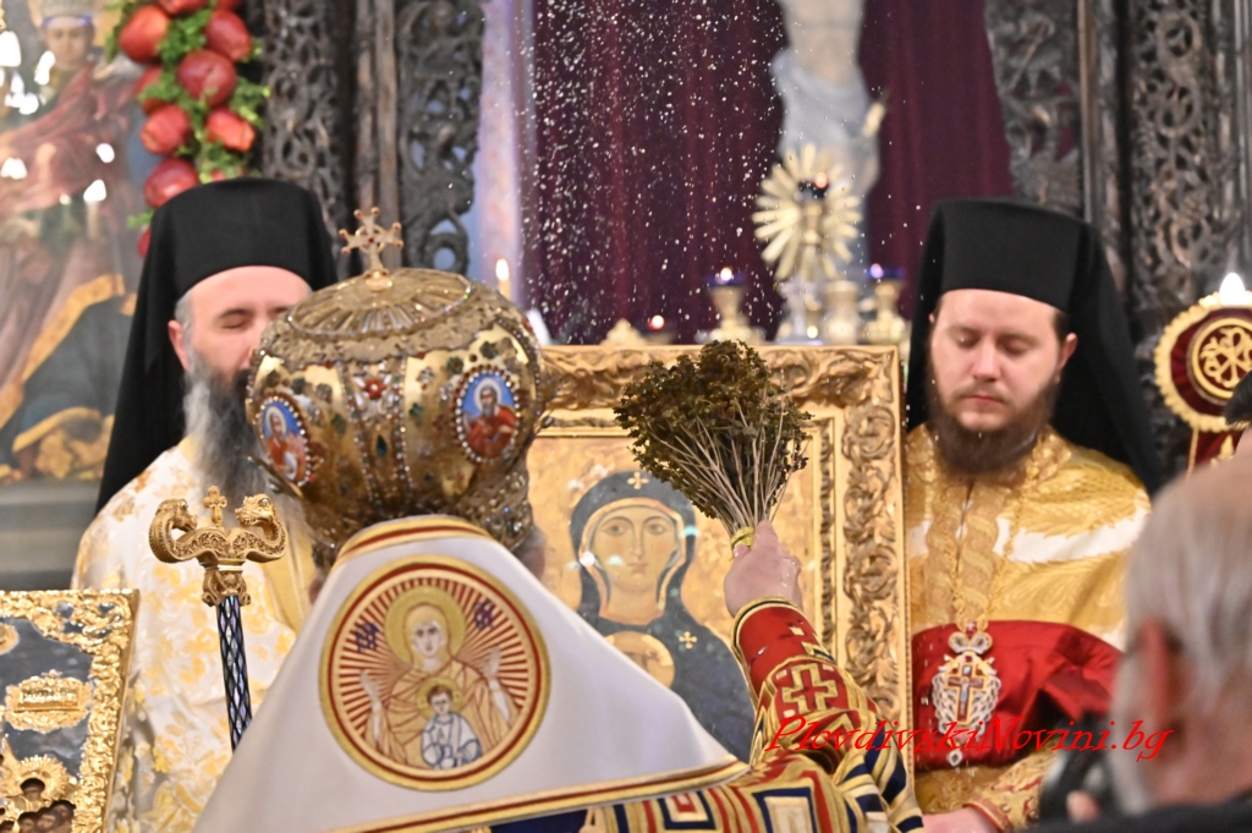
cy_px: 416
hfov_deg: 17.1
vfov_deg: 11.4
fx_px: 4170
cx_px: 626
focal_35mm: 120
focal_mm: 120
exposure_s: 1/400
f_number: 7.1
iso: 10000
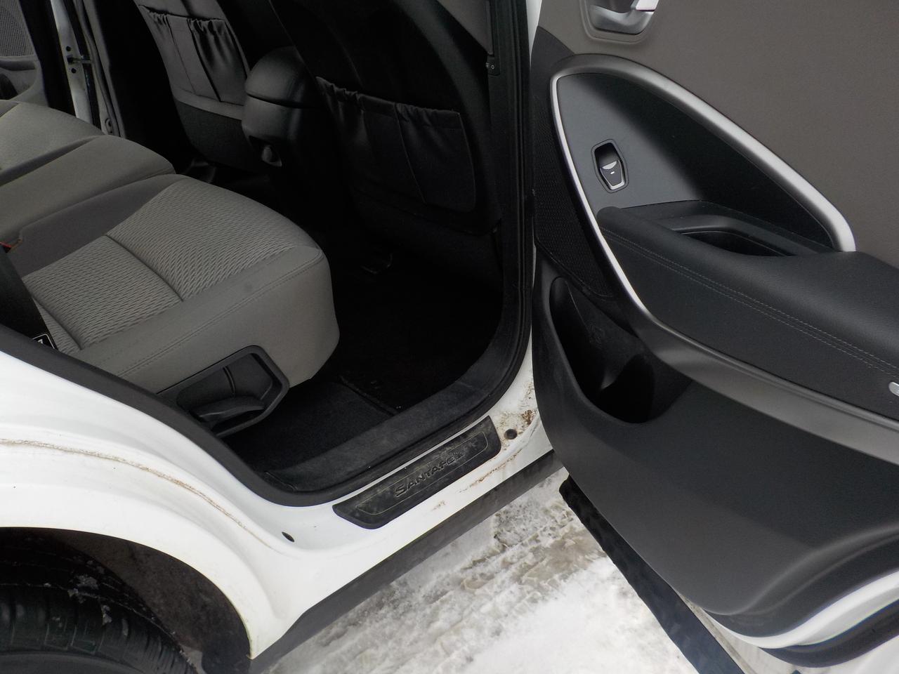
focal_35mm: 30
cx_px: 450
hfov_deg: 60.0
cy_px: 337
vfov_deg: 46.8
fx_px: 779
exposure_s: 1/50
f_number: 3.3
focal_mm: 4.1
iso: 125
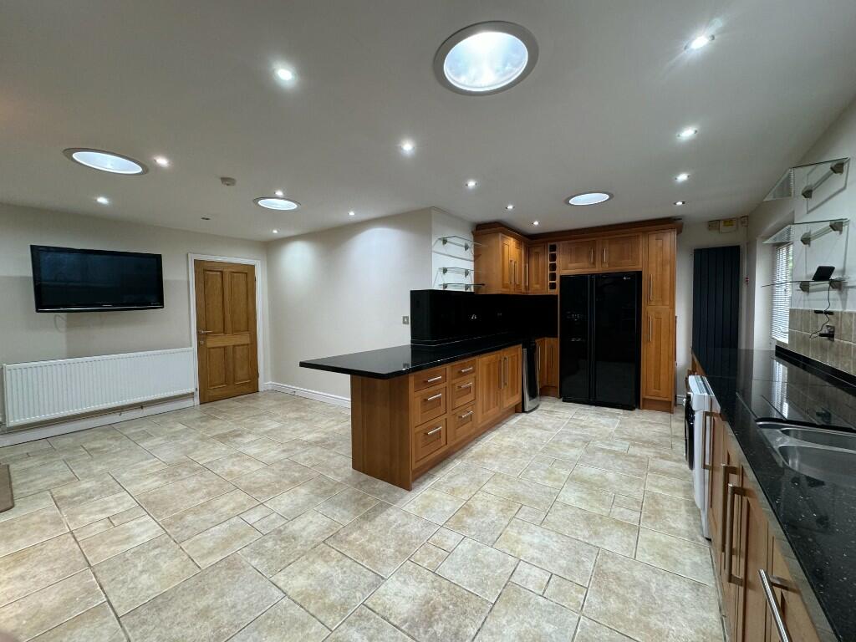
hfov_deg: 102.1
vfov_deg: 85.7
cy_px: 321
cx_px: 428
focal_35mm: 14
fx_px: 346
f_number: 2.2
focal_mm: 2.22
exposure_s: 1/50
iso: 160
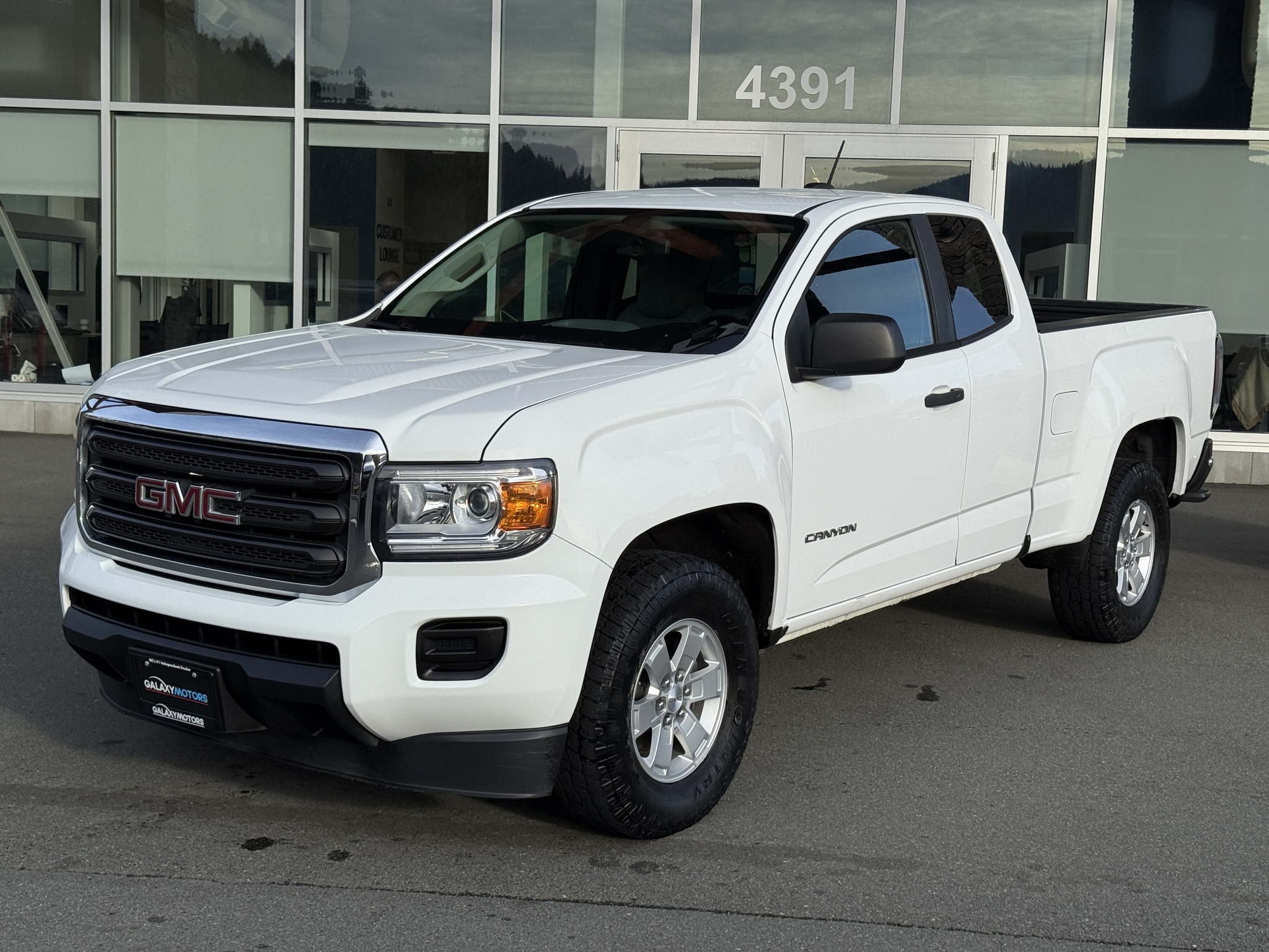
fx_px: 1760
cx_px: 634
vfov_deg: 30.3
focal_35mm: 48
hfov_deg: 39.7
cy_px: 476
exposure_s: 1/3704
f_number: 1.78
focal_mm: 6.76
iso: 64
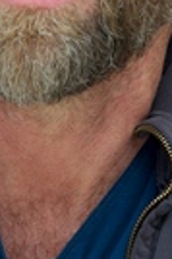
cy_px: -23
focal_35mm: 625
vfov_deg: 3.3
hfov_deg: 2.2
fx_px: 4490
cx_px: 77
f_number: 5.6
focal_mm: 210
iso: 800
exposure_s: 1/60
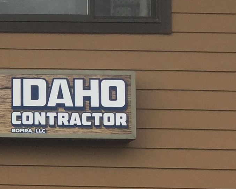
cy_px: 233
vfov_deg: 11.1
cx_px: -264
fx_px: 957
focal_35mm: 137
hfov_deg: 12.2
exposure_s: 1/247
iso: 32
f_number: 2.2
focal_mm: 4.15
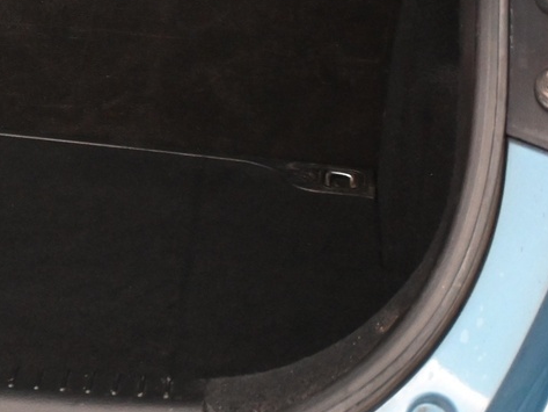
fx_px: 2151
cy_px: -115
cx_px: -306
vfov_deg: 10.7
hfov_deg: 13.6
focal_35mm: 136
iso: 1800
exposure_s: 1/40
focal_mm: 27.5
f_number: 4.5
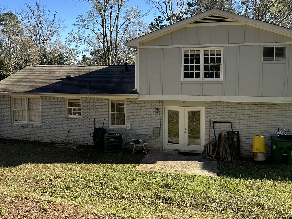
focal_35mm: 38
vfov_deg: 37.7
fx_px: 321
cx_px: 132
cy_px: 94
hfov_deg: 48.9
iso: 50
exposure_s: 1/1553
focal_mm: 5.7
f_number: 1.5
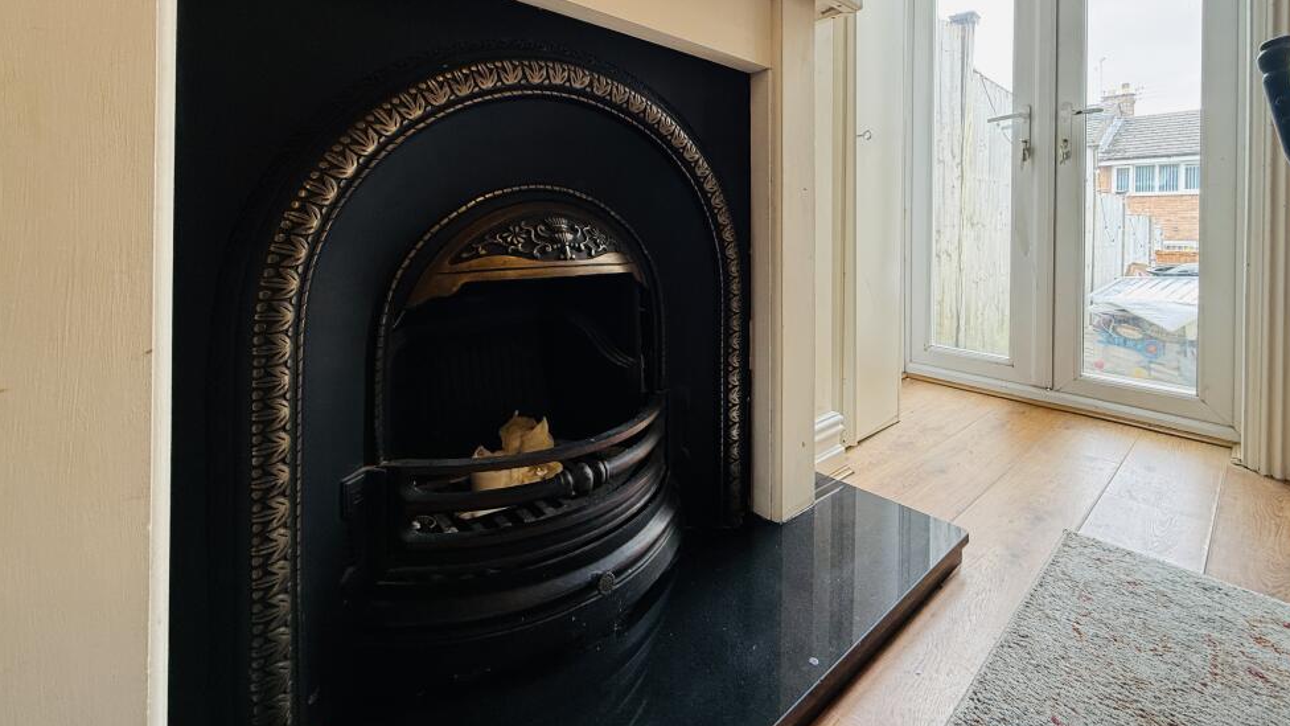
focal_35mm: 16
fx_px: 547
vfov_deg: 65.0
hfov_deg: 99.3
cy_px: 230
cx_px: 670
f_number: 2.2
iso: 200
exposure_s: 1/100
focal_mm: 2.22
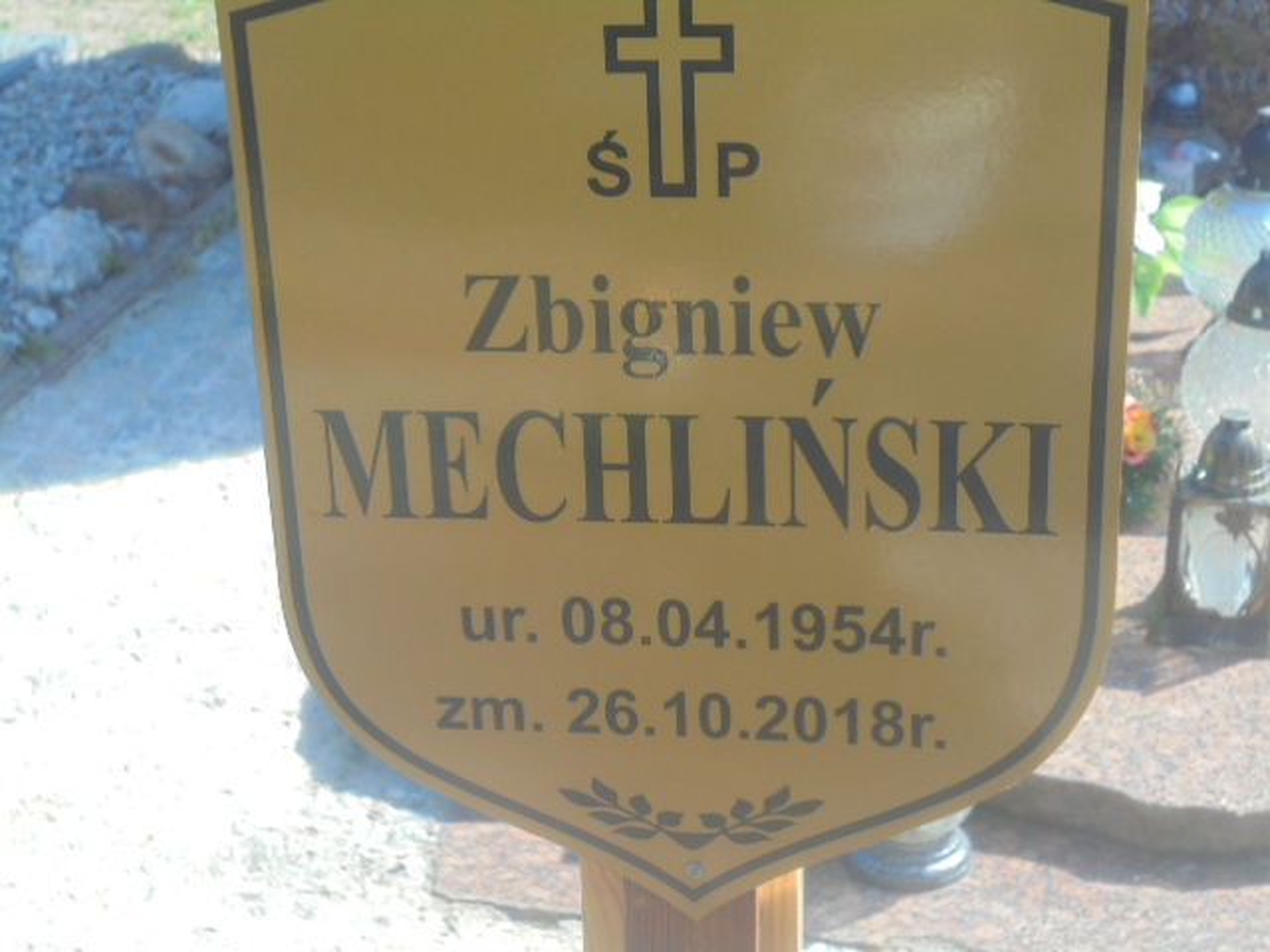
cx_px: 635
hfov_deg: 30.3
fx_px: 2348
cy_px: 476
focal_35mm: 64
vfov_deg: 22.9
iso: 100
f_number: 5.6
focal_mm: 11.5
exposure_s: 1/100
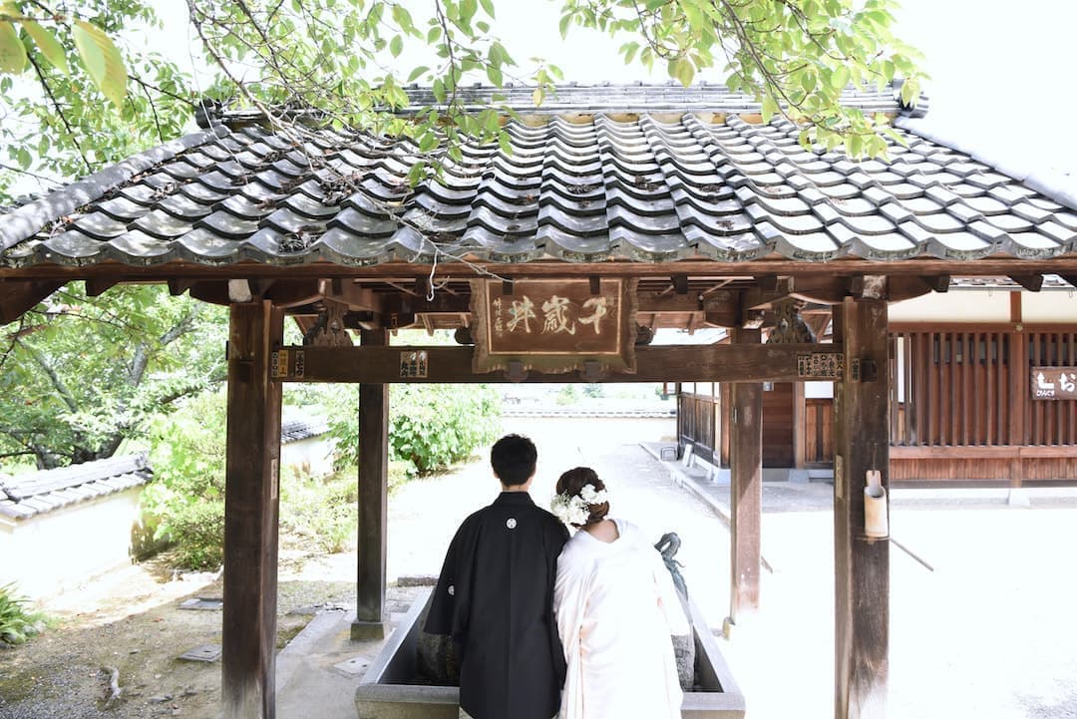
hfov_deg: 73.7
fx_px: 718
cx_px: 538
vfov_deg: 53.2
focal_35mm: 24
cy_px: 360
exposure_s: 1/250
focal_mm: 24
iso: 1000
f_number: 7.1
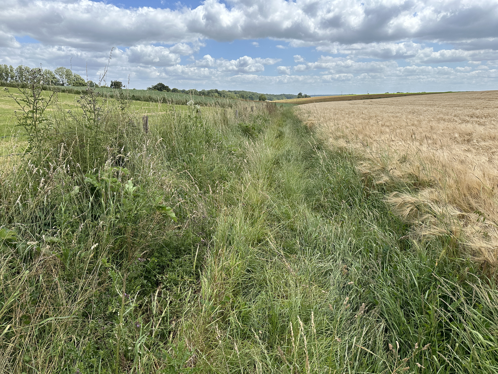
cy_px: 187
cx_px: 249
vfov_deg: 56.8
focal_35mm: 24
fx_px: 345
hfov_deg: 71.6
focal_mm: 6.86
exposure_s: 1/3597
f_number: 1.78
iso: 80
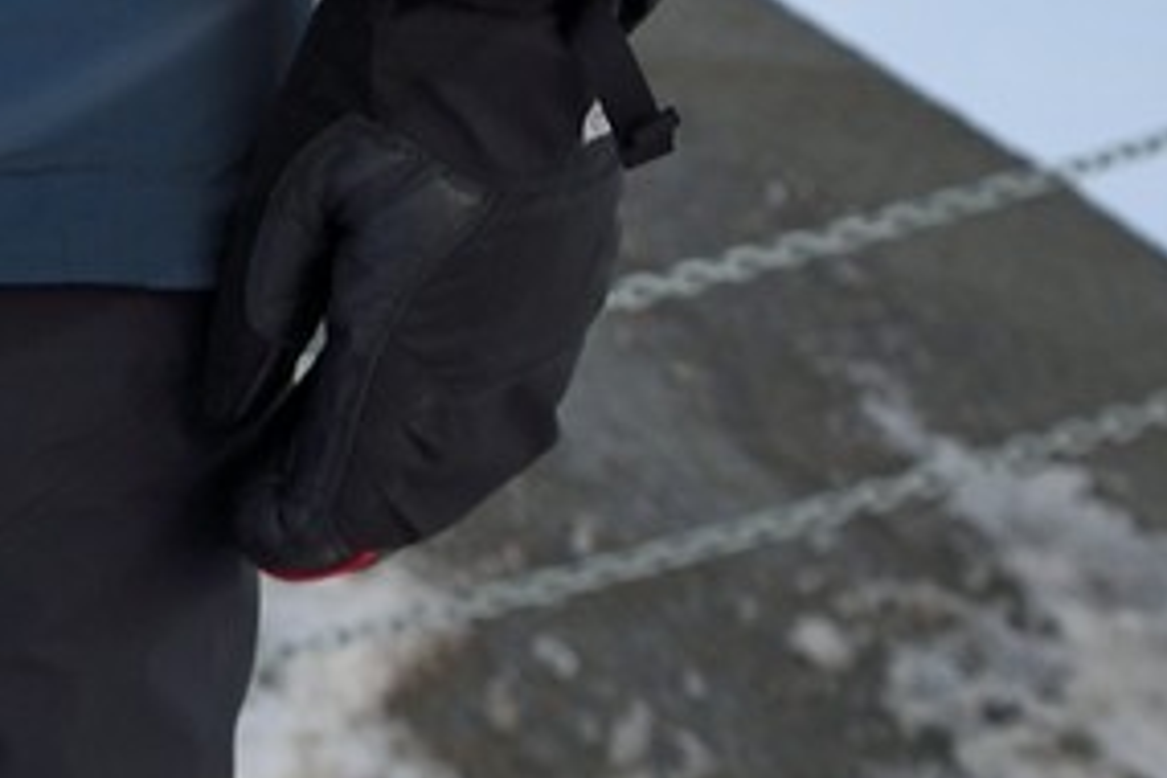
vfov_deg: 7.7
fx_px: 5284
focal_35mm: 163
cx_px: -659
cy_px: -1228
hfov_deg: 12.0
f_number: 4
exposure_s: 1/200
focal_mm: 29
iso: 400
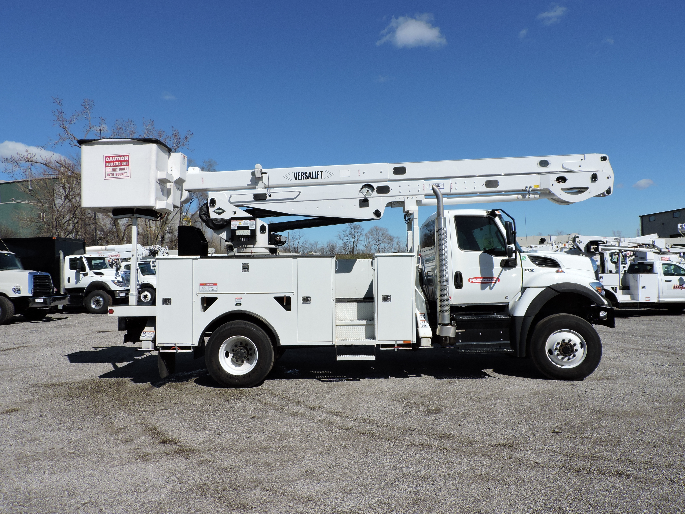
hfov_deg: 71.6
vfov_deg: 56.8
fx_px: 475
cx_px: 342
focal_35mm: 24
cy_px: 257
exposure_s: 1/1250
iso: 100
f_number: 4.2
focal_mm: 4.3
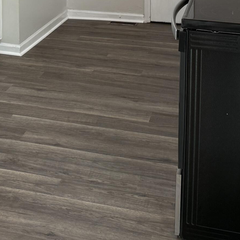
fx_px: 565
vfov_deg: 22.0
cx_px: 54
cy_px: -58
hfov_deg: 23.7
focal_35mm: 72
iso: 125
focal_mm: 6.76
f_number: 1.78
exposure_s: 1/60
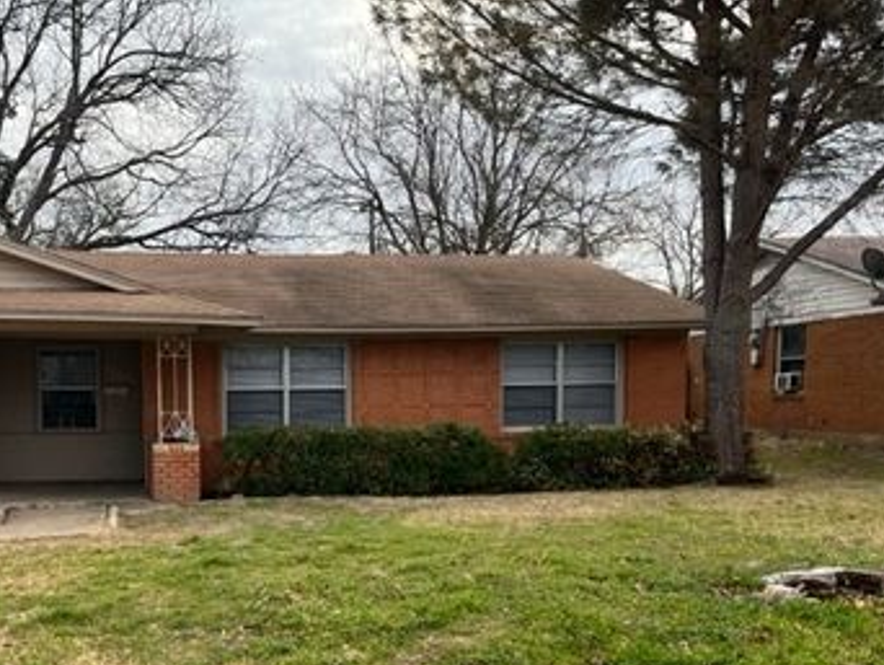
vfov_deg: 37.0
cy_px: 483
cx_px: 248
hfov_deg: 47.5
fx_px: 971
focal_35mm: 38
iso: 50
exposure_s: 1/732
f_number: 1.6
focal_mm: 5.1
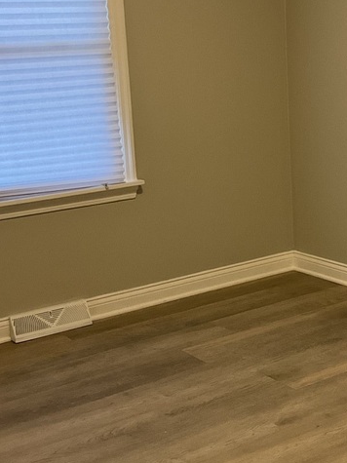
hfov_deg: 22.0
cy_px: 206
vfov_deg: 29.4
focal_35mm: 66
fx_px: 883
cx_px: 269
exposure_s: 1/60
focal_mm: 3
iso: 100
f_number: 1.8
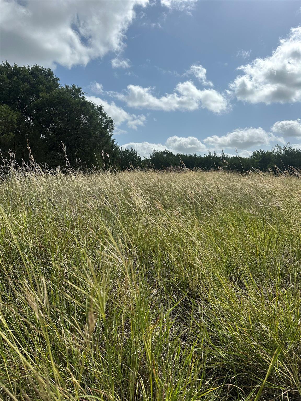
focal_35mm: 24
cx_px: 150
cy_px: 200
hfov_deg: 56.8
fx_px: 278
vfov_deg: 71.6
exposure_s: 1/10753
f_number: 1.78
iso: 80
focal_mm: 6.86
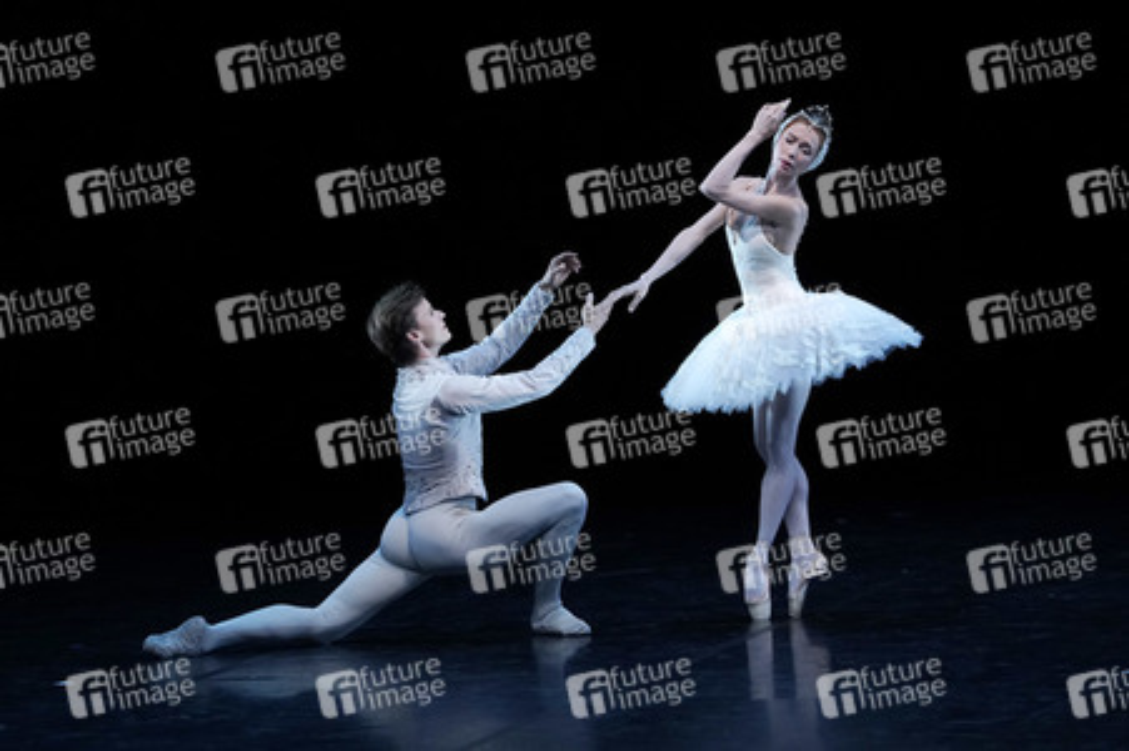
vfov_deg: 5.5
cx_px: 564
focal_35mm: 250
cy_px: 376
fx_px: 7834
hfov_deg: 8.2
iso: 6400
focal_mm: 250
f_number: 6.3
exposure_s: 1/320
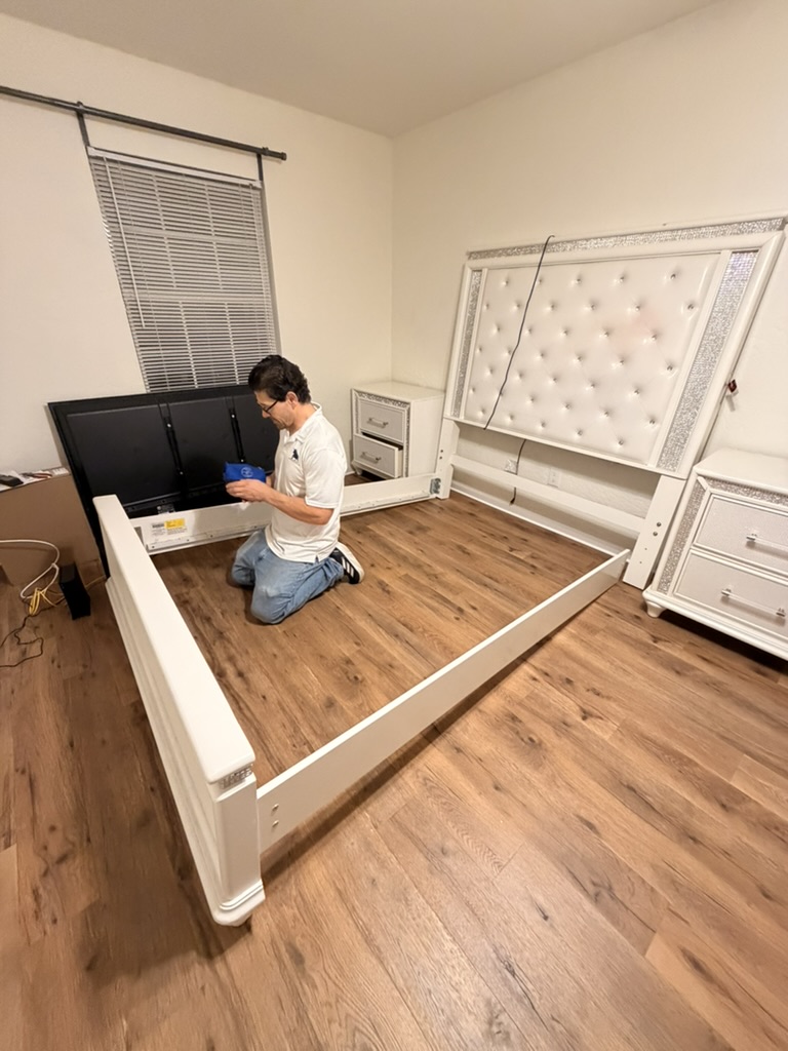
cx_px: 394
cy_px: 526
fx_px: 425
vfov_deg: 102.1
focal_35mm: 14
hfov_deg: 85.7
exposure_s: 1/60
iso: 640
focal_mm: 2.22
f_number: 2.2
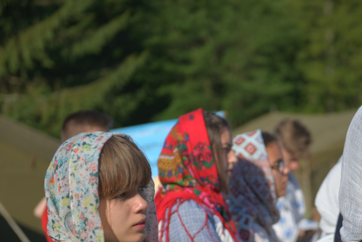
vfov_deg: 10.3
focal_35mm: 133
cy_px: 227
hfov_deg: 15.2
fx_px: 1338
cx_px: 322
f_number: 2.8
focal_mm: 70
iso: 100
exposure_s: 1/2000
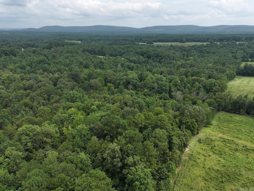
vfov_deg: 56.8
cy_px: 96
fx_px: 176
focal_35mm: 24
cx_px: 127
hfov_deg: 71.6
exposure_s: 1/1600
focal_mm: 12.29
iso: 110
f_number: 2.8
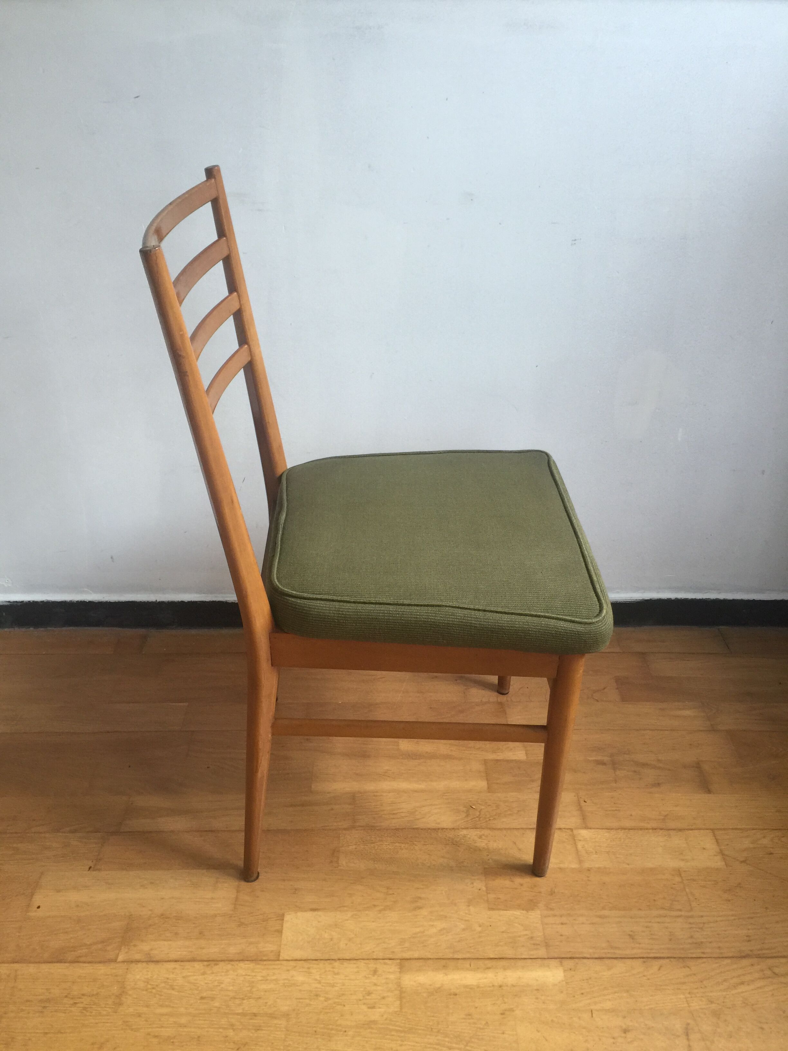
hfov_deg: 48.2
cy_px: 526
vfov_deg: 61.7
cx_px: 394
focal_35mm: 29
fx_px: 880
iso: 80
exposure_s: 1/17
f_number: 2.2
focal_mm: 4.15
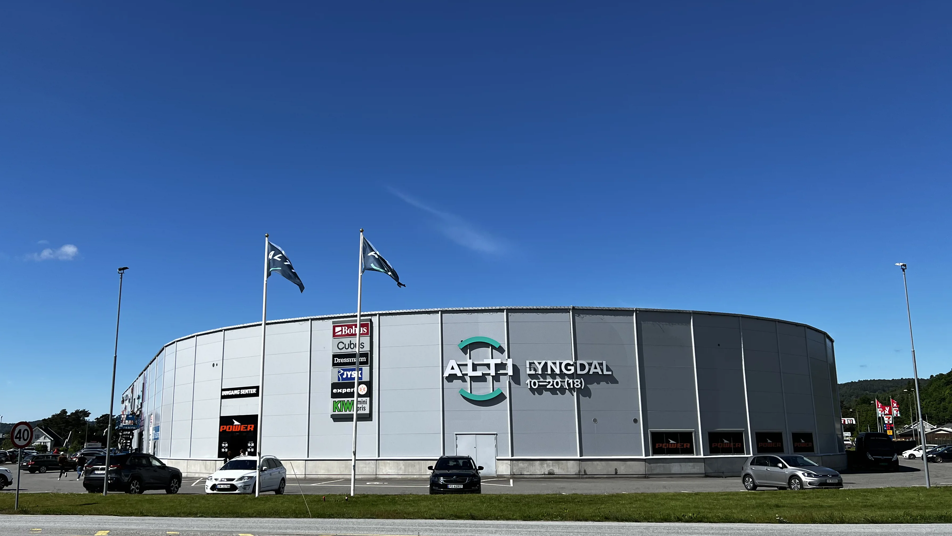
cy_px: 282
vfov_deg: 36.7
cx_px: 422
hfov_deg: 60.9
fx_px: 808
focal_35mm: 32
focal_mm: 5.7
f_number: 1.5
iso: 50
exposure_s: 1/5587
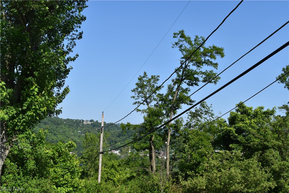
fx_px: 337
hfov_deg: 46.4
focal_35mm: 42
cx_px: 144
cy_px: 96
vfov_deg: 31.9
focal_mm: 28
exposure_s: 1/400
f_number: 10
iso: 200
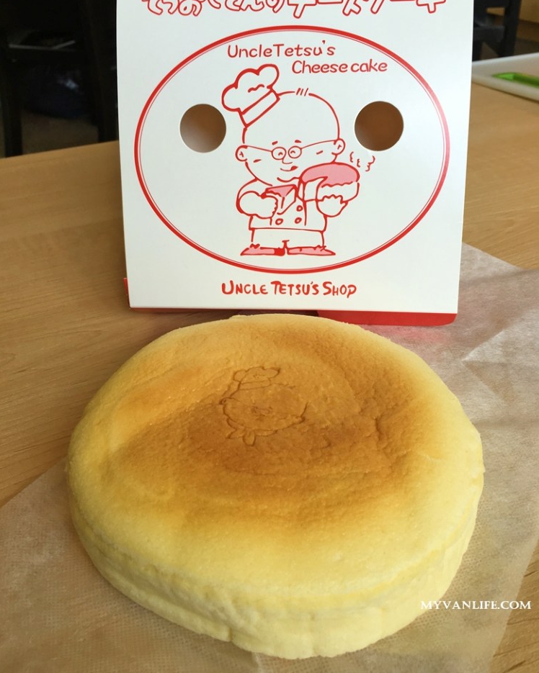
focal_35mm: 31
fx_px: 618
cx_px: 273
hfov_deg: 47.1
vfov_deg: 57.1
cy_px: 306
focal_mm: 4.15
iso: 32
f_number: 2.2
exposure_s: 1/30
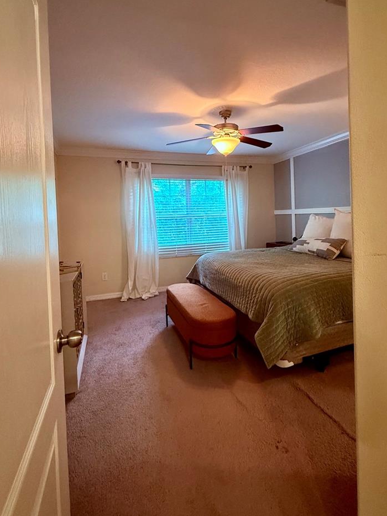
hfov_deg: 71.5
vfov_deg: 87.3
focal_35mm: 18
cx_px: 205
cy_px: 224
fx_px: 268
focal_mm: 2.22
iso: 640
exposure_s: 1/60
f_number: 2.2
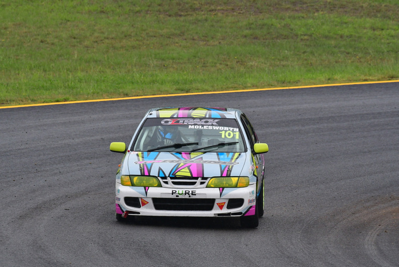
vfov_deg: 2.3
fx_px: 6652
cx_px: 200
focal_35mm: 600
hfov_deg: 3.4
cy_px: 134
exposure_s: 1/640
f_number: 11
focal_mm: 400
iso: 1000
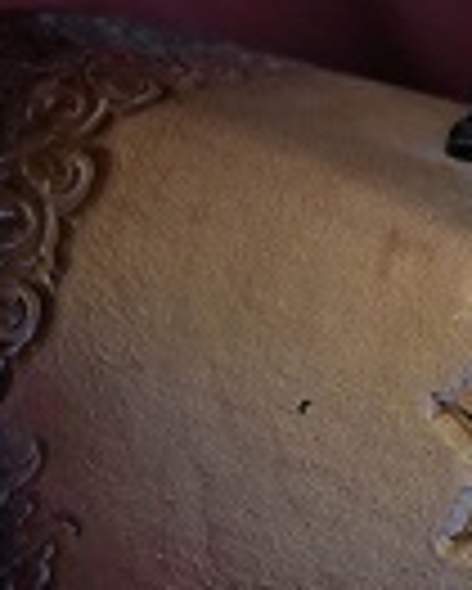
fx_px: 7500
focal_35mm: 430
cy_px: 1034
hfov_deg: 3.4
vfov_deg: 4.5
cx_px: 2176
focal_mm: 48
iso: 200
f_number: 4.5
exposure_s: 1/160
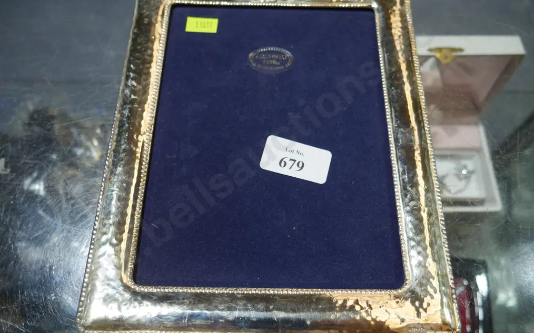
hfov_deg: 62.9
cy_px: 152
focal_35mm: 30
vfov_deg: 41.8
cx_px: 265
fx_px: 436
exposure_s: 1/80
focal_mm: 14
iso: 200
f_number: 3.5
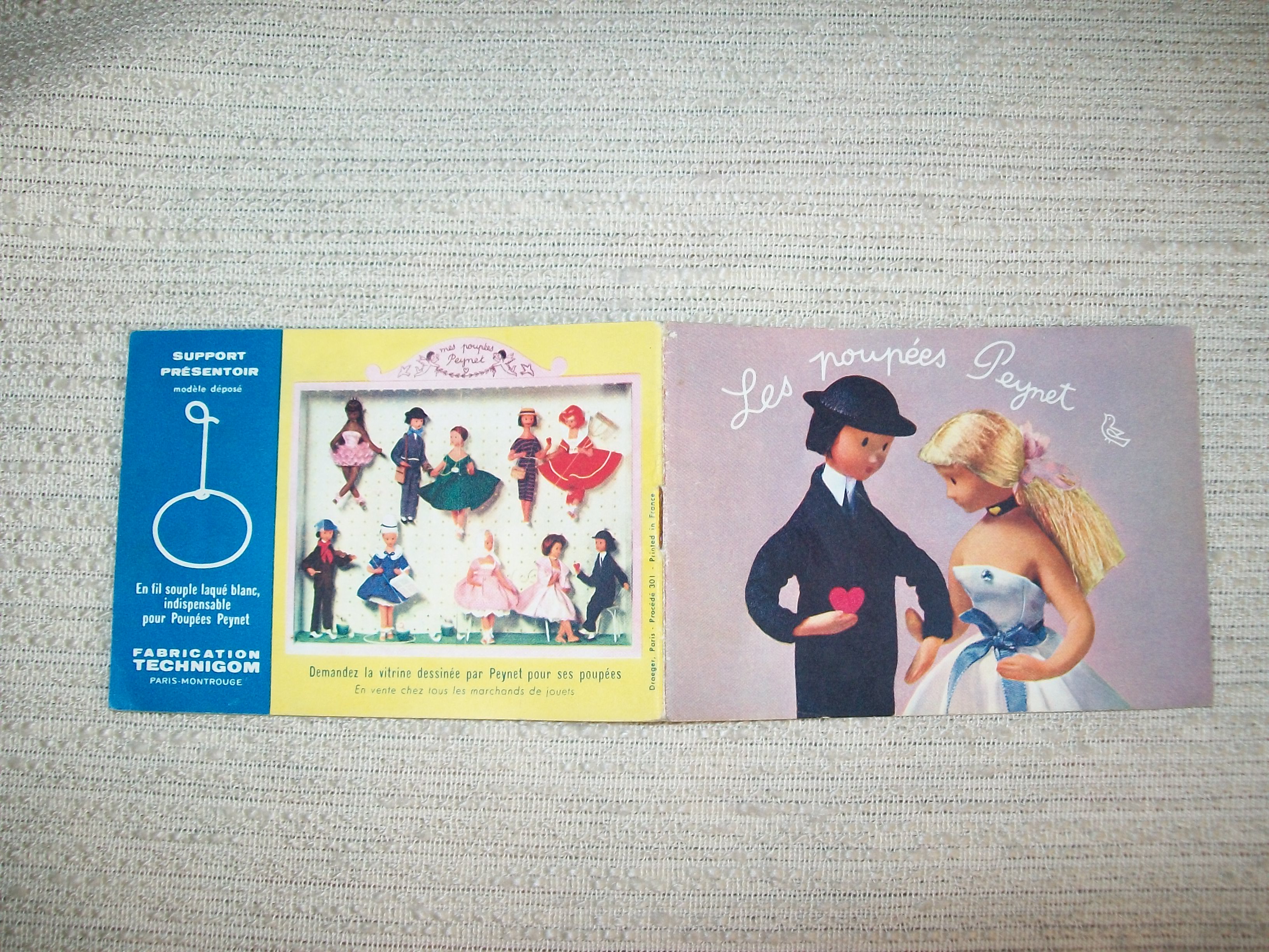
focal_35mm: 36
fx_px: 1320
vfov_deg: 39.7
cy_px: 476
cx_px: 634
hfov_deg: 51.4
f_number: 2.7
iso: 80
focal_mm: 6
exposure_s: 1/30
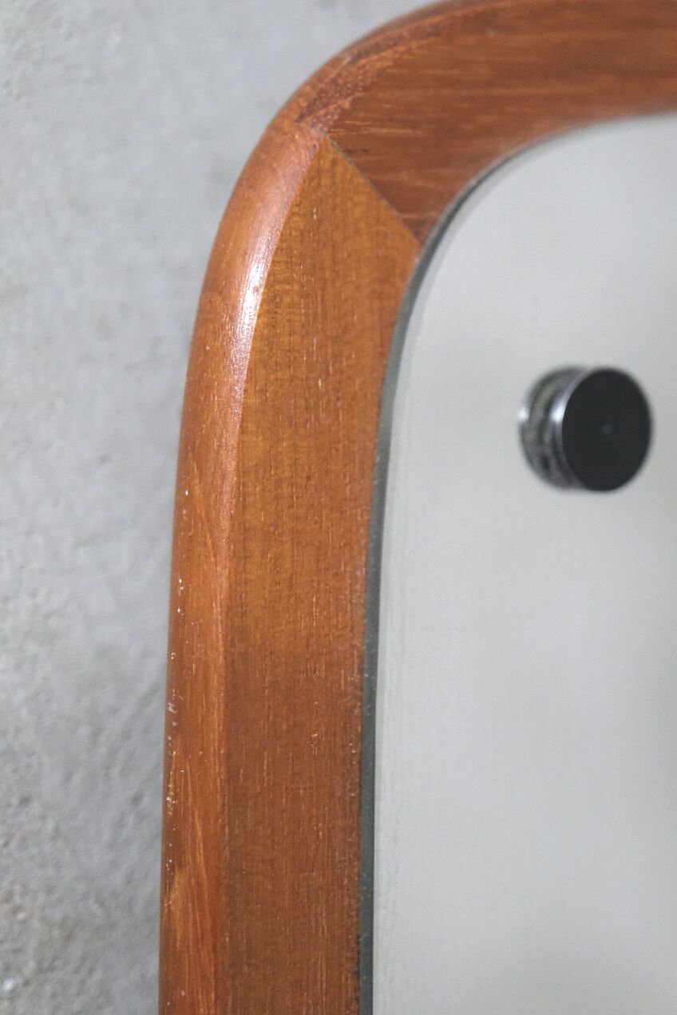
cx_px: 338
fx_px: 2680
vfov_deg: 21.5
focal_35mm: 95
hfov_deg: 14.4
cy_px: 508
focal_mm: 63
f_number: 4
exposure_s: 1/85
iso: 6400
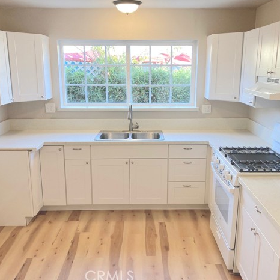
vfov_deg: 48.5
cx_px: 152
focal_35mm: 34
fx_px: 311
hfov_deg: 48.4
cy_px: 141
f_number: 1.8
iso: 64
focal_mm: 3.99
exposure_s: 1/120
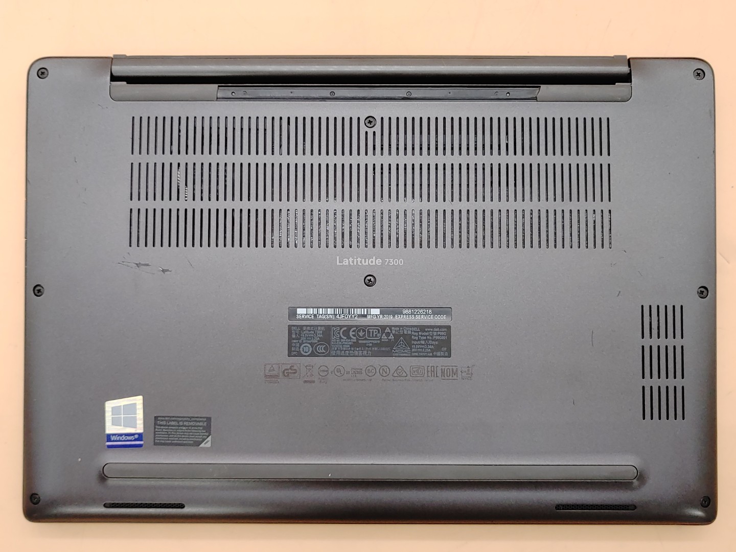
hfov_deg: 51.4
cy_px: 276
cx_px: 368
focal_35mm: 36
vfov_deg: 39.7
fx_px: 765
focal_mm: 4.36
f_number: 1.8
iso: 100
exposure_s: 1/120
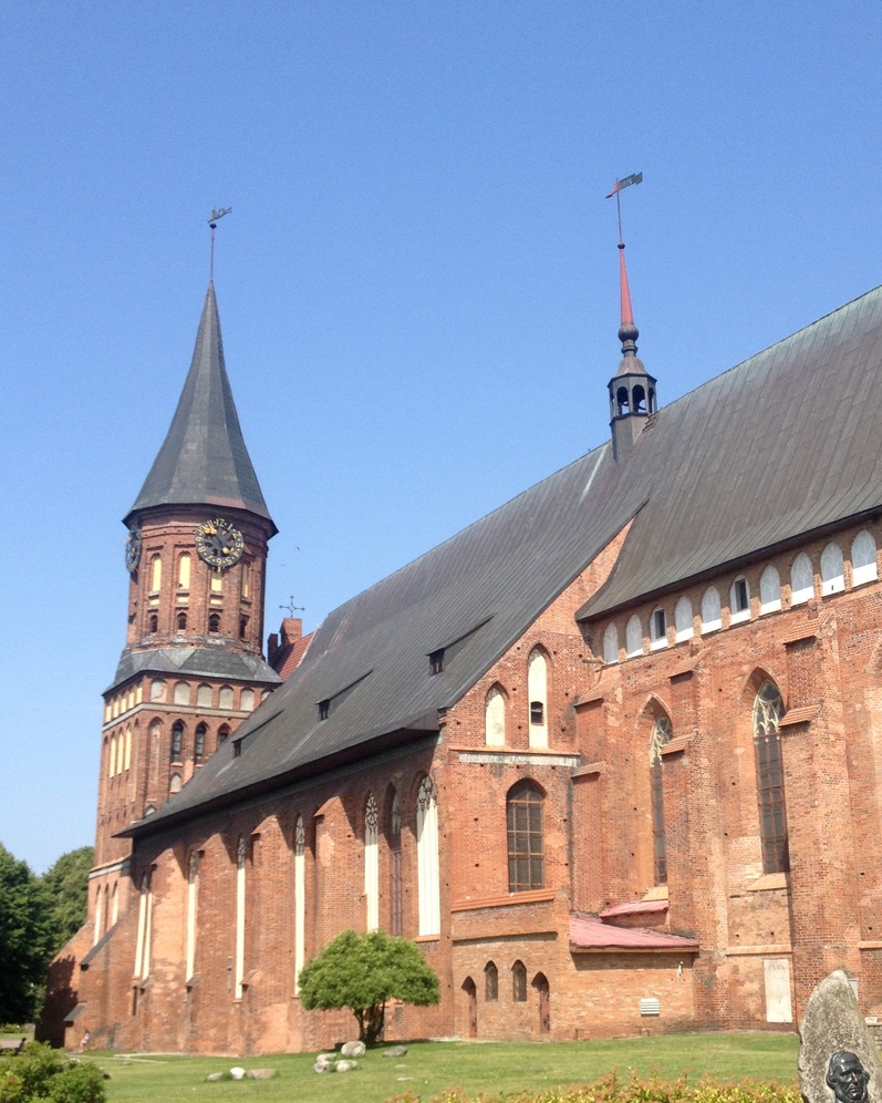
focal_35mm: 48
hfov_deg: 31.4
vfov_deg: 38.7
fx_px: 1566
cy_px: 623
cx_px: 529
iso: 50
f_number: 2.4
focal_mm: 4.28
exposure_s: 1/1314
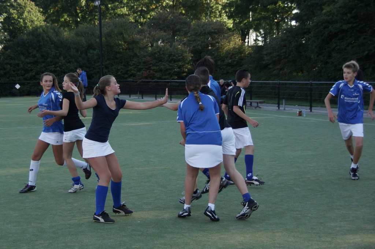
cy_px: 124
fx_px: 703
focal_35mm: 68
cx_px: 188
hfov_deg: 29.9
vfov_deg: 20.1
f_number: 4.5
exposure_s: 1/640
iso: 400
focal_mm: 45
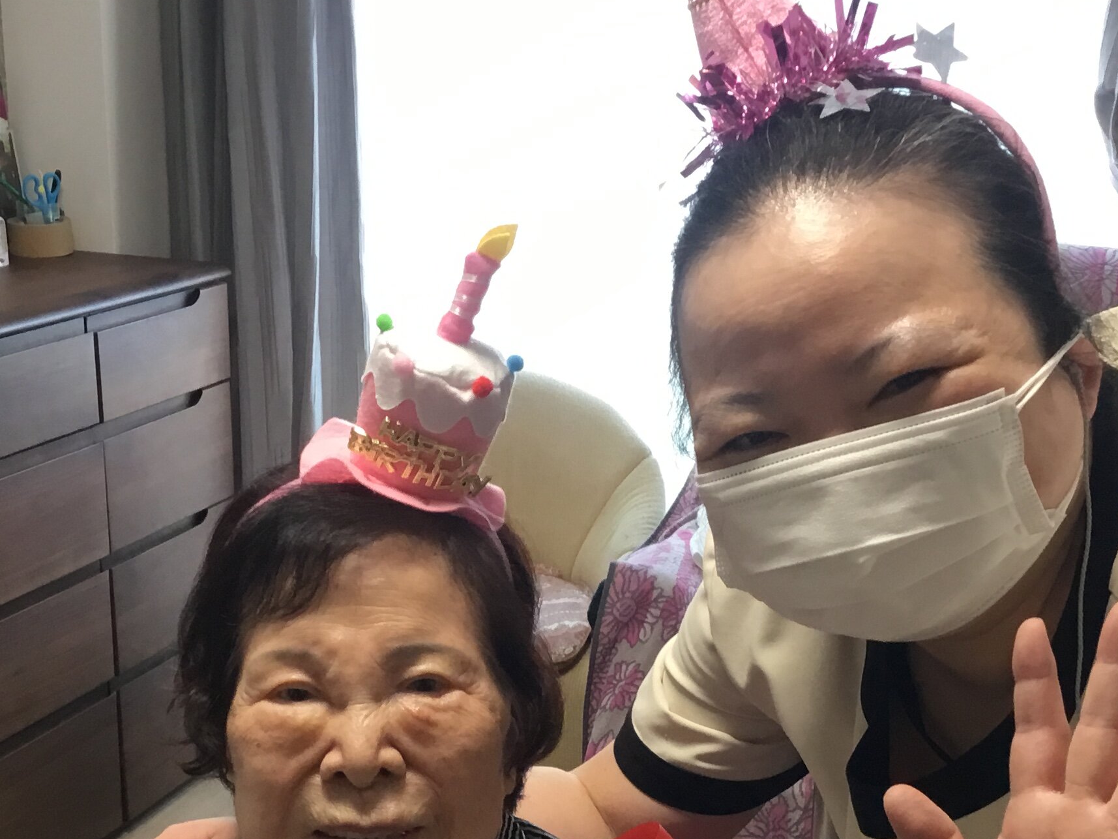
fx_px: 1905
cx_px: 511
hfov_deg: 32.7
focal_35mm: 59
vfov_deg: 24.1
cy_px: 748
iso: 80
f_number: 2.4
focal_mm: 3.3
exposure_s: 1/30
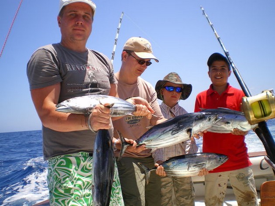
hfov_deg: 51.4
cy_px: 103
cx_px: 138
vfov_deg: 39.6
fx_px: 286
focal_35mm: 36
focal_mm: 6.3
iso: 50
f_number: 4.6
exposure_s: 1/400
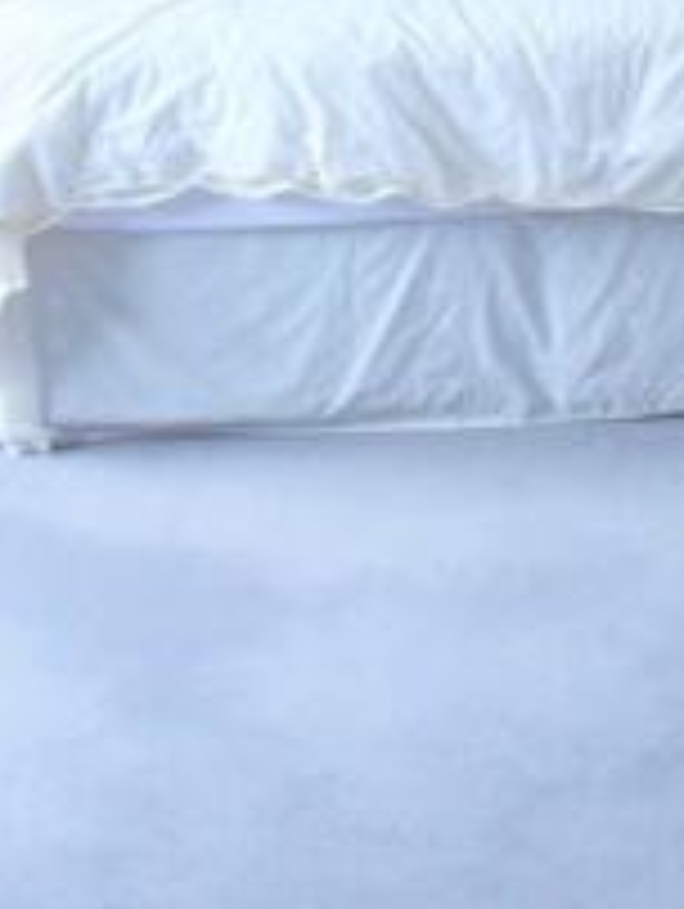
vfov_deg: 22.3
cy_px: -7
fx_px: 2208
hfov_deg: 17.6
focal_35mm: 84
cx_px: 389
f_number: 3.5
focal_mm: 18
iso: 800
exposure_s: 1/160
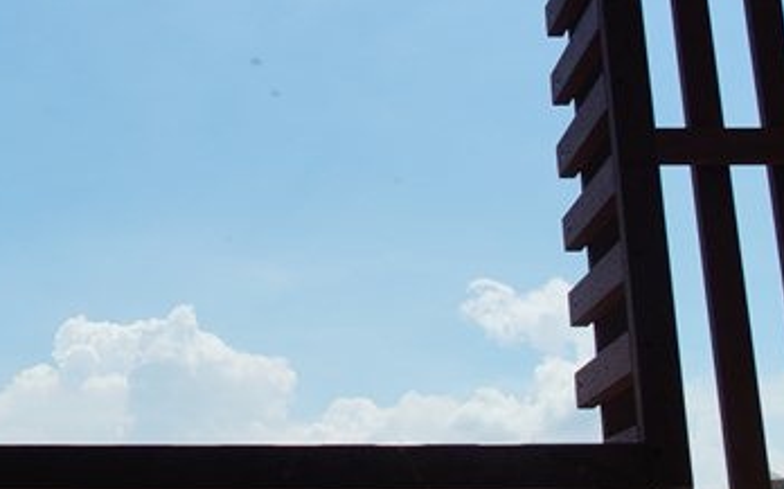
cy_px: 172
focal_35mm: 58
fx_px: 1238
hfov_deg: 34.8
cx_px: 259
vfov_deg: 22.3
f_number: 8
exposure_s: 1/1000
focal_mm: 22
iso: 200
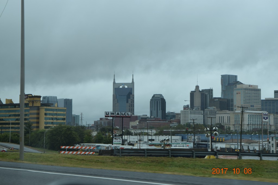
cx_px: 139
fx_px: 637
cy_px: 92
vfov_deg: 16.5
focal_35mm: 82
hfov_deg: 24.6
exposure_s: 1/250
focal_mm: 55
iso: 200
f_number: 8
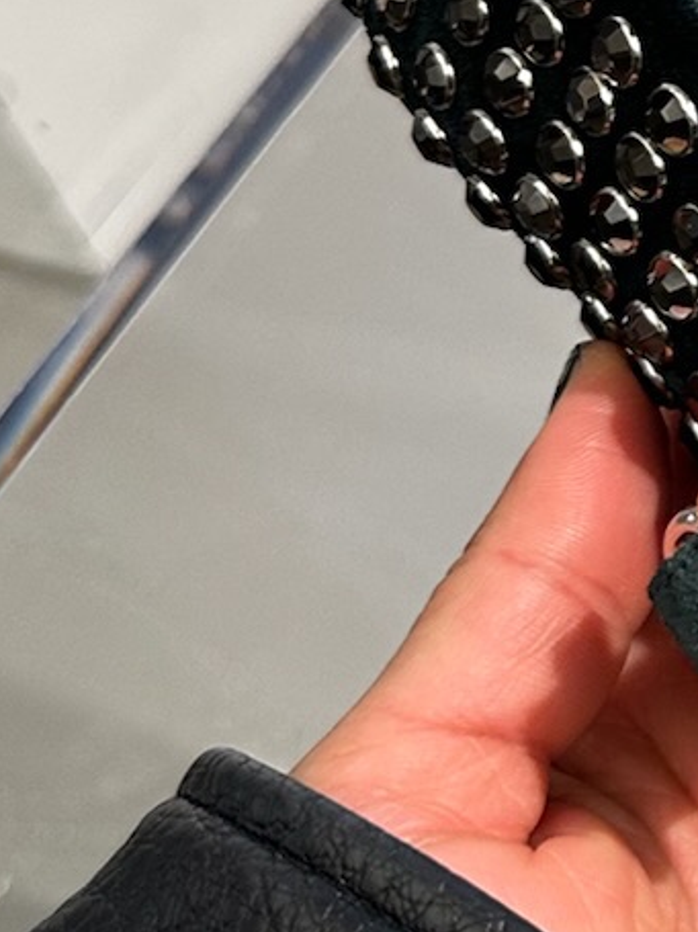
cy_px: -178
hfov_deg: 11.8
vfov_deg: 17.4
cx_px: 1517
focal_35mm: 108
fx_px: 2905
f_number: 1.78
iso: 125
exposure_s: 1/82
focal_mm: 6.86
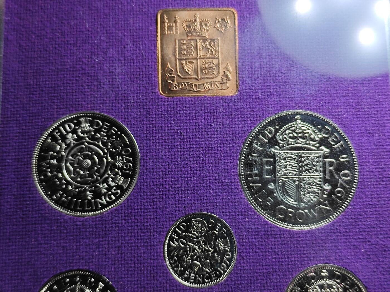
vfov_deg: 29.7
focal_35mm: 49
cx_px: 195
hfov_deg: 38.9
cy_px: 146
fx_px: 552
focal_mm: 5.84
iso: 64
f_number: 1.6
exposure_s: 1/100
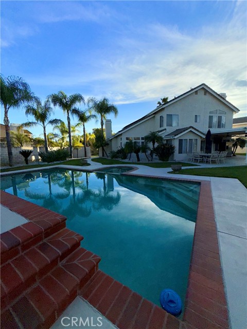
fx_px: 133
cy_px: 164
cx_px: 124
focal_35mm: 14
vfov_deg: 102.1
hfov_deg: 85.7
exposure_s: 1/2717
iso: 16
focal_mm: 2.22
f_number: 2.2
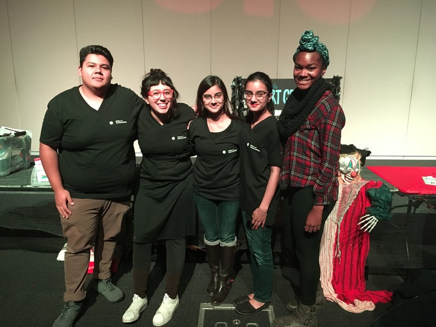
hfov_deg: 61.7
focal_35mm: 29
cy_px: 164
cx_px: 218
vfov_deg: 48.2
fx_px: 365
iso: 200
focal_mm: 4.15
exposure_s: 1/15
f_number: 2.2
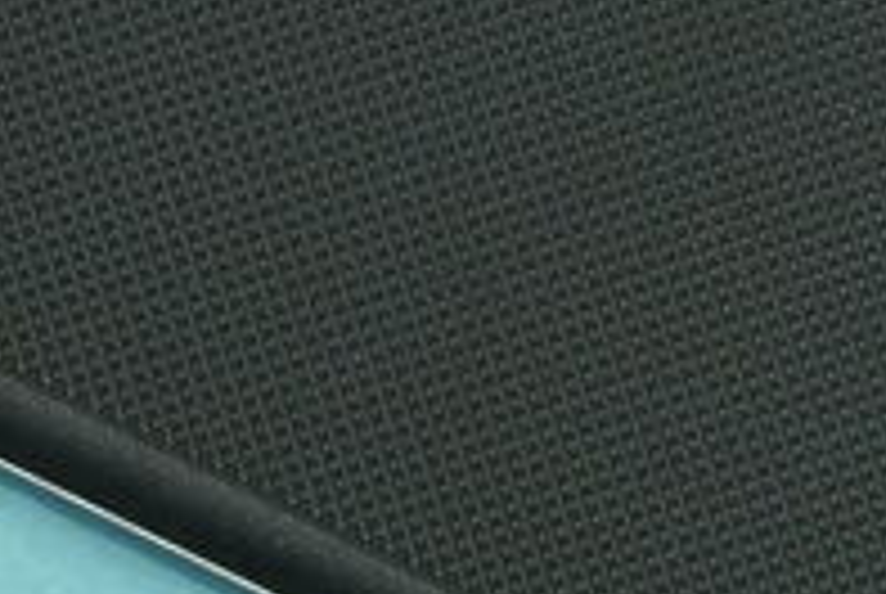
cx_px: 70
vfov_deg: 4.7
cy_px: -306
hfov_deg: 7.0
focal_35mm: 292
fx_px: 7197
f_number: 7.1
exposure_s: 1/200
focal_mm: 60
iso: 2500
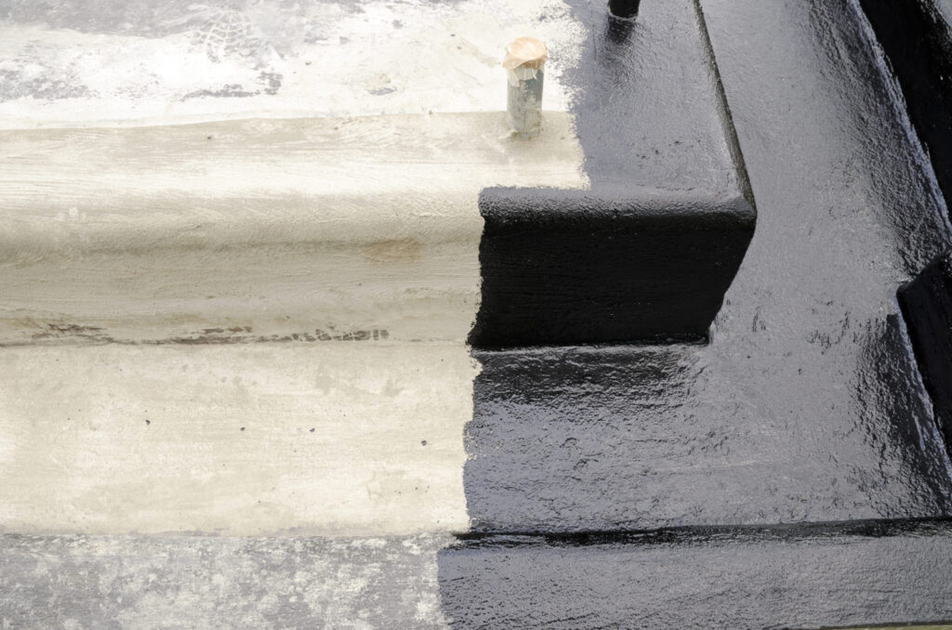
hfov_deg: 67.5
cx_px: 476
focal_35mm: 27
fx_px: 712
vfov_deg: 47.7
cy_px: 315
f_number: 8
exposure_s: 1/60
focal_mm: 18
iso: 100
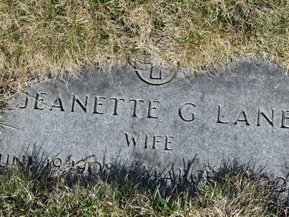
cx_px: 157
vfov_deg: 17.2
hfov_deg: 22.7
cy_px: 129
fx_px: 718
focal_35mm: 86
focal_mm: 40
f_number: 10
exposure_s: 1/400
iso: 320
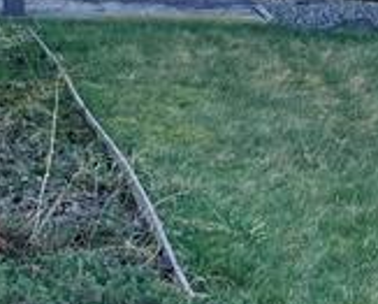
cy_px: -144
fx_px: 1647
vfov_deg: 10.2
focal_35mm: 147
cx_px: -46
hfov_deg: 12.8
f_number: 1.78
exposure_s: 1/955
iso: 100
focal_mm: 6.76
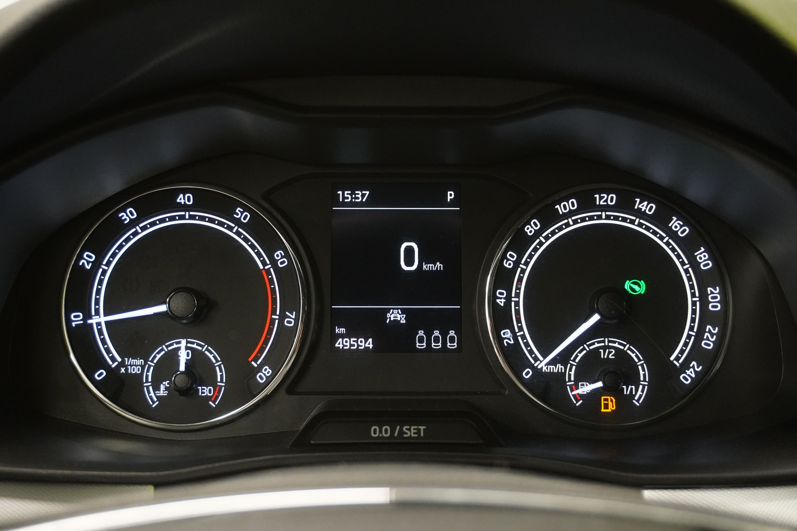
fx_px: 1029
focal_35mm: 46
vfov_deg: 28.9
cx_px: 398
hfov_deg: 42.3
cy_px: 266
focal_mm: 31
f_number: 5
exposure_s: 1/50
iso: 4000
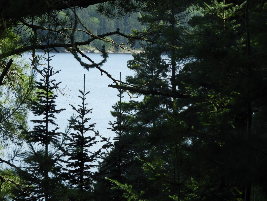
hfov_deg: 7.3
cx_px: 134
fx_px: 2083
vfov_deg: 5.5
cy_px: 100
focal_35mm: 270
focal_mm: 48.4
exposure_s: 1/250
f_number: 5.5
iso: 100
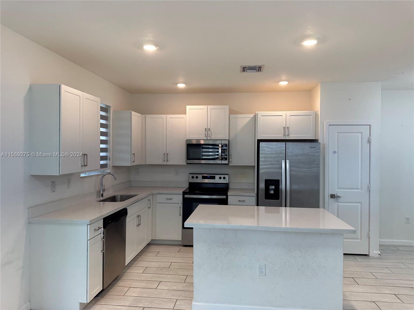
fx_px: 287
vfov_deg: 56.8
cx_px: 207
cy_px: 155
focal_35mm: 24
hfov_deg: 71.6
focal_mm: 6.86
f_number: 1.78
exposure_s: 1/120
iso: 125
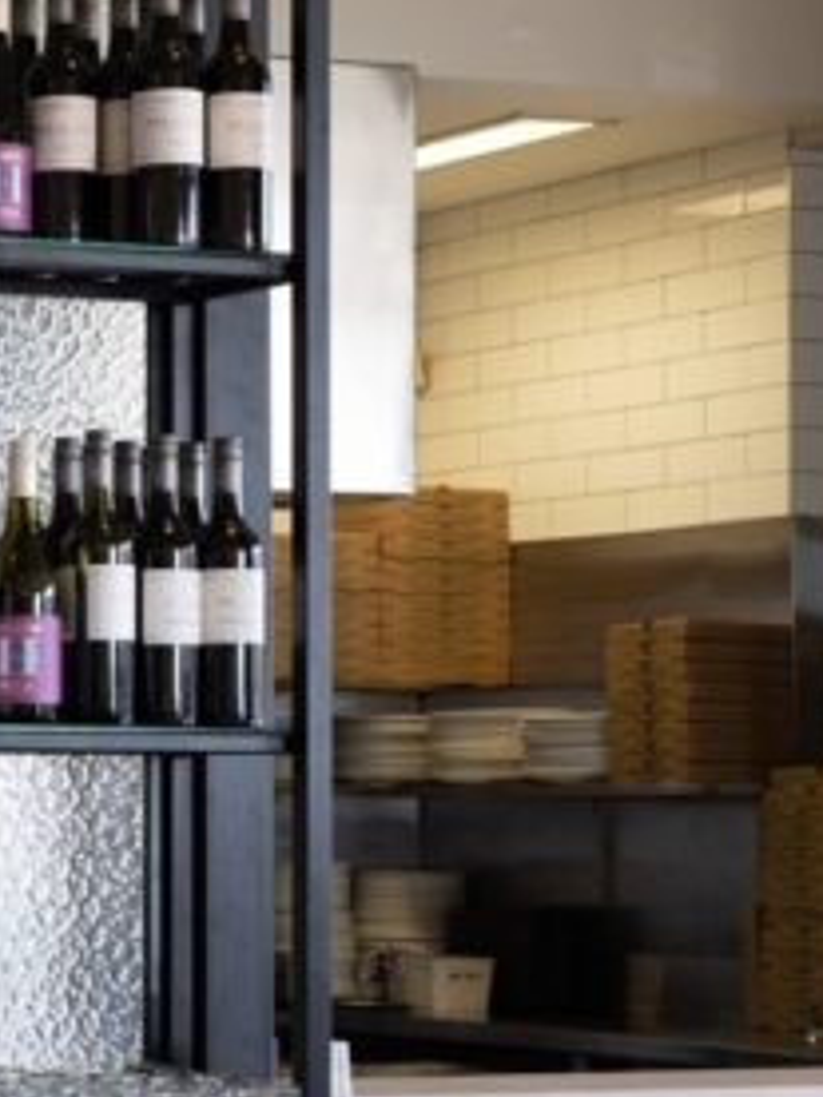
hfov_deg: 10.9
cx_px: -743
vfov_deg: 15.7
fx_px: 3963
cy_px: 741
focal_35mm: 125
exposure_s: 1/15
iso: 100
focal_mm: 35
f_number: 5.6
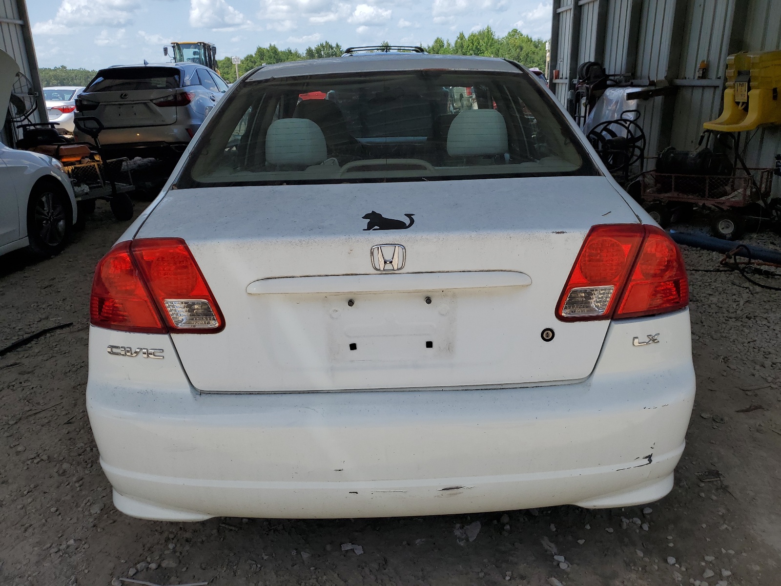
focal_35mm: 26
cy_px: 293
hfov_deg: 67.3
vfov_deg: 53.1
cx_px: 390
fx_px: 587
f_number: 1.5
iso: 50
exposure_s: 1/2500
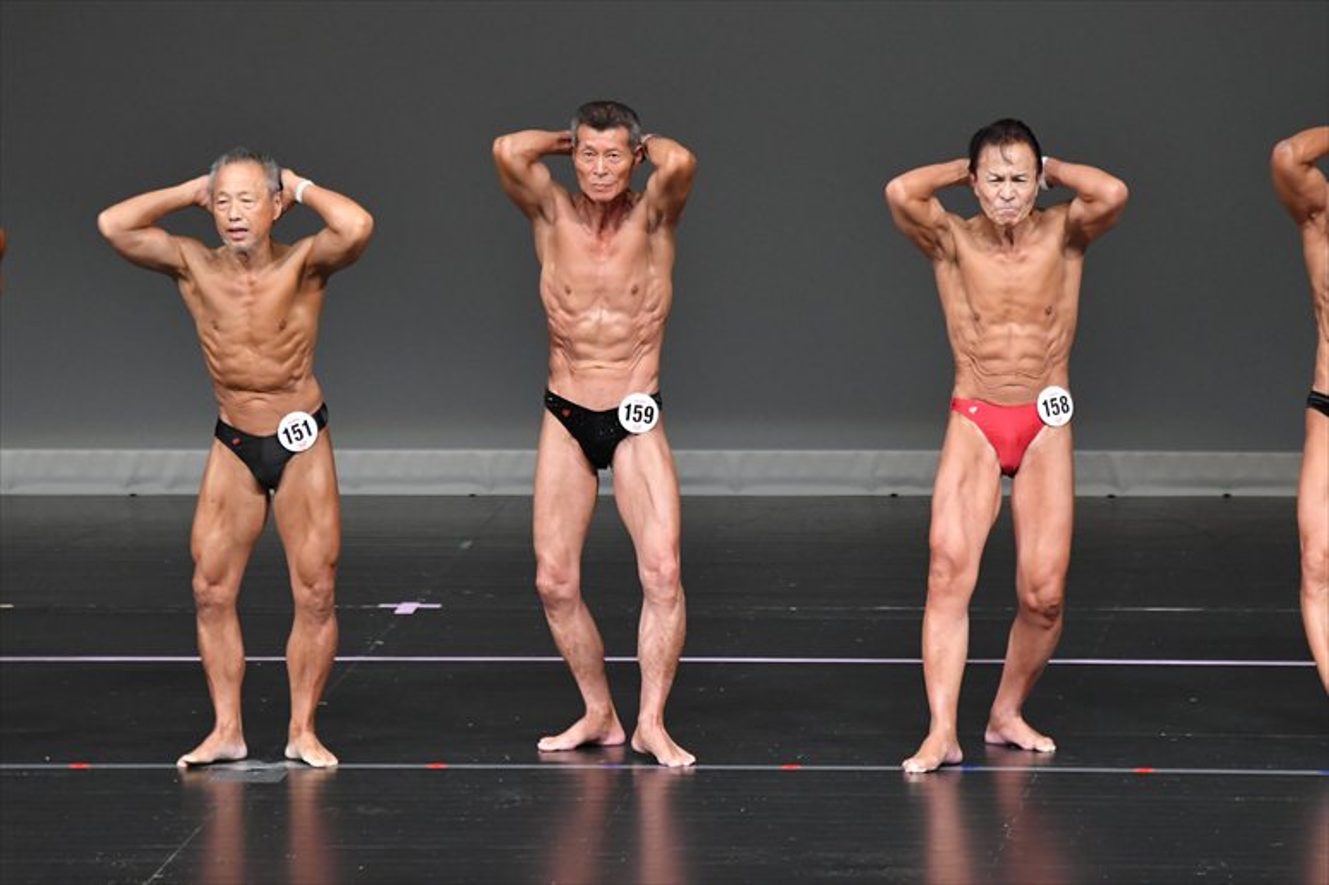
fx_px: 11623
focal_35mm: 315
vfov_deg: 4.4
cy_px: 442
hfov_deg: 6.5
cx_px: 664
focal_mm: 210
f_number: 5.6
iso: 4000
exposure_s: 1/400
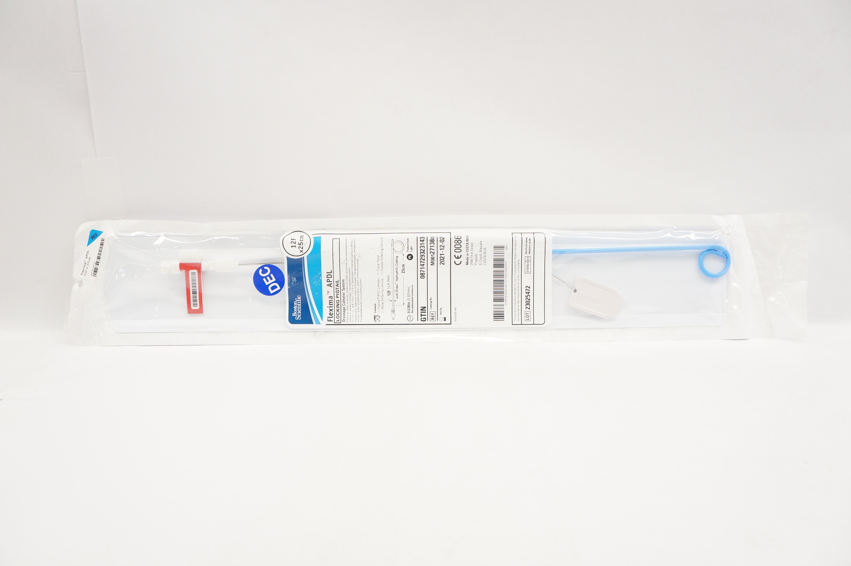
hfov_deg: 67.4
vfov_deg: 47.8
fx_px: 638
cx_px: 426
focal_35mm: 27
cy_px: 283
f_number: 6.3
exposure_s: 1/50
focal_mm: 18
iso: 400
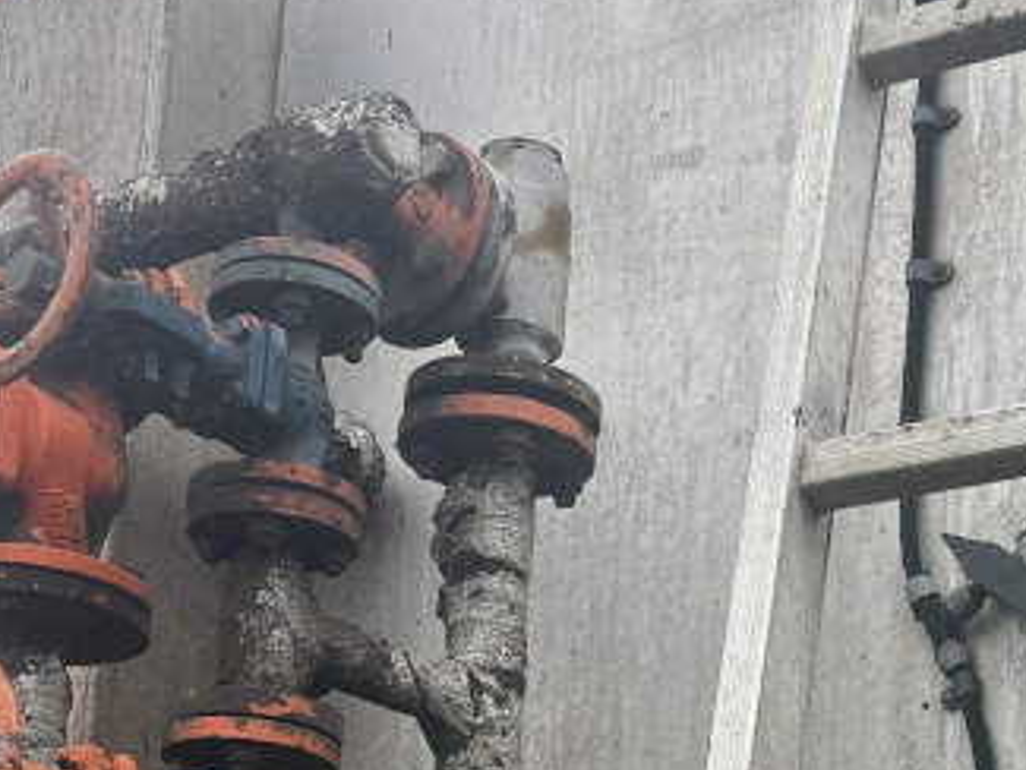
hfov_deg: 24.1
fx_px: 2372
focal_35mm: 80
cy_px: 934
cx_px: 808
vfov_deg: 17.5
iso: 40
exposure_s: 1/247
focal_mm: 5.7
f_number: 1.5
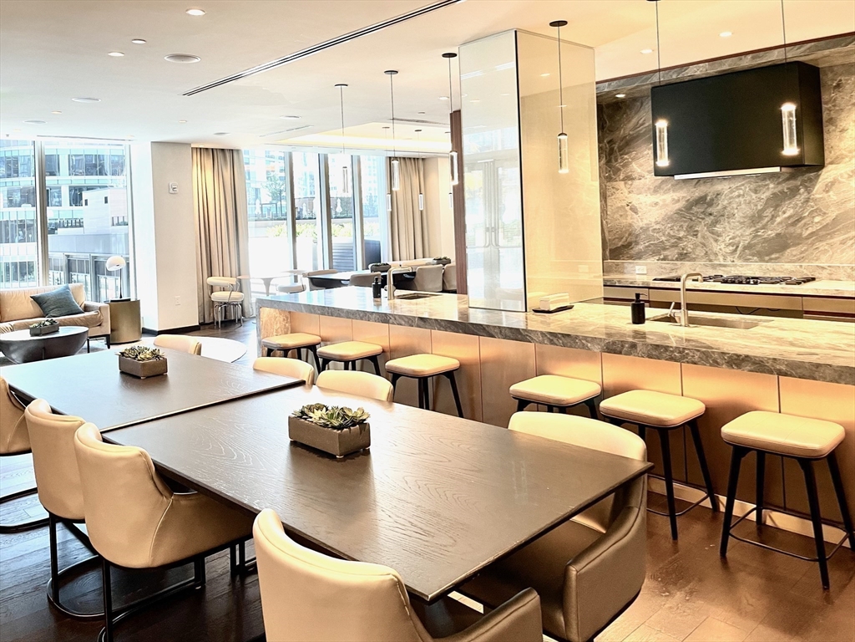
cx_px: 428
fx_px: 642
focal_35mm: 26
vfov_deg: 53.1
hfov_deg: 67.3
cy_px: 321
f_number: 1.6
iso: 100
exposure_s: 1/60
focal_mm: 4.2
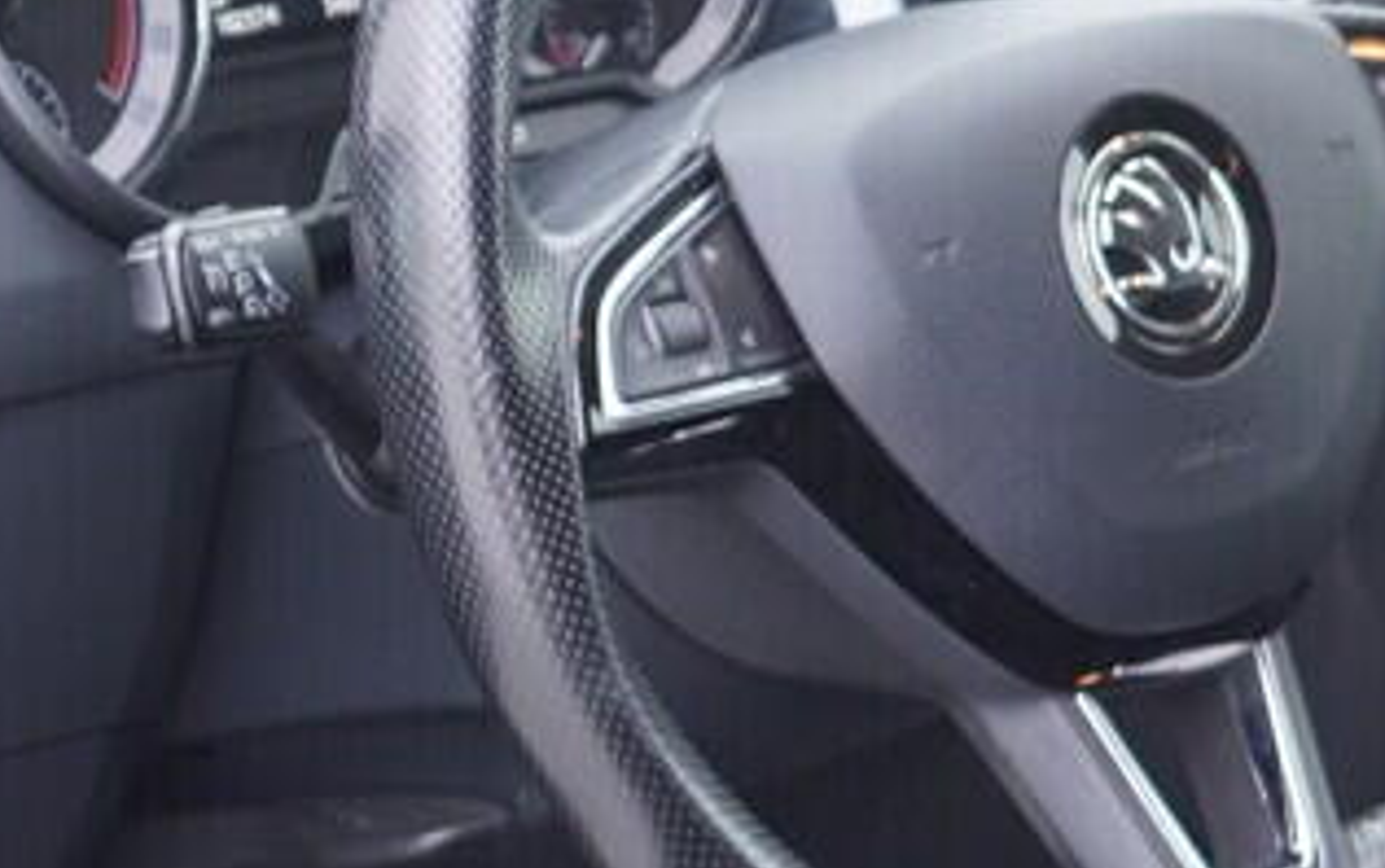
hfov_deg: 12.4
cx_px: 162
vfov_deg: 7.8
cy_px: 903
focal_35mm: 167
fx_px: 6308
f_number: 2.8
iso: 320
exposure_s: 1/40
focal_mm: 24
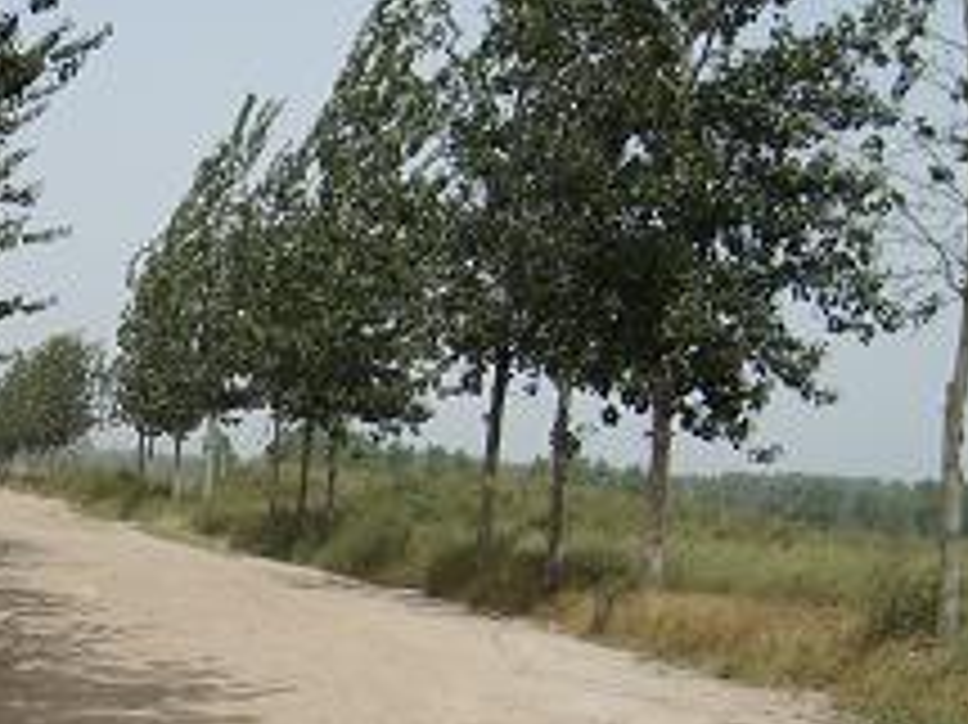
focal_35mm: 75
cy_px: 621
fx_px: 2096
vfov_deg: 19.3
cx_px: 2
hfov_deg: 24.8
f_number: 7.1
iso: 50
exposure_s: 1/384
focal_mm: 5.8
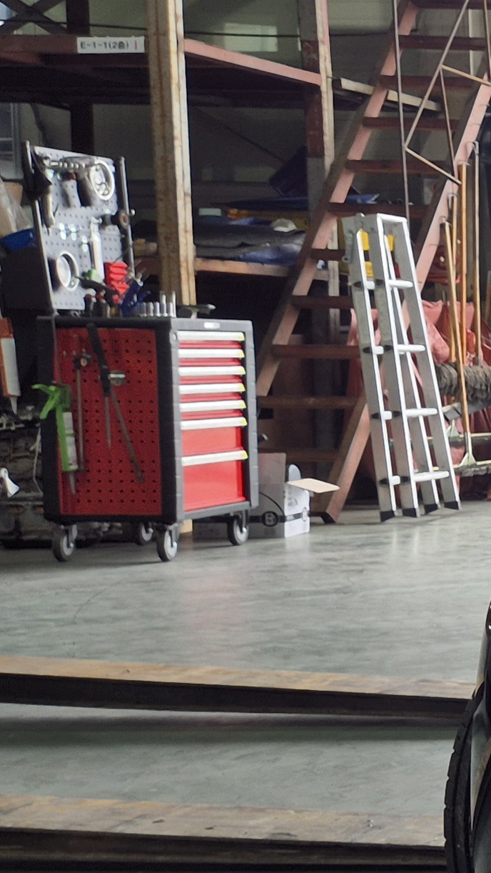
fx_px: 1897
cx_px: 1420
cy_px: 510
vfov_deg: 25.9
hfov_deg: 10.7
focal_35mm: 82
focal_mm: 5.4
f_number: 1.8
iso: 25
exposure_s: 1/120
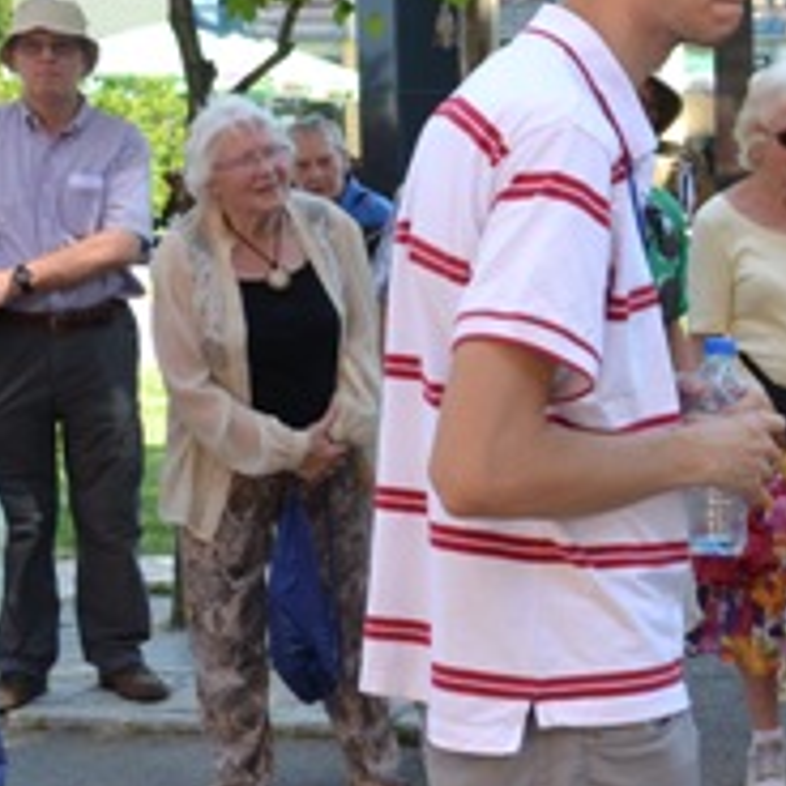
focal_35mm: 80
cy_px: 412
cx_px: 1149
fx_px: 2055
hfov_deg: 19.2
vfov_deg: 21.6
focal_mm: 18
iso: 160
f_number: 5.6
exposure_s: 1/125
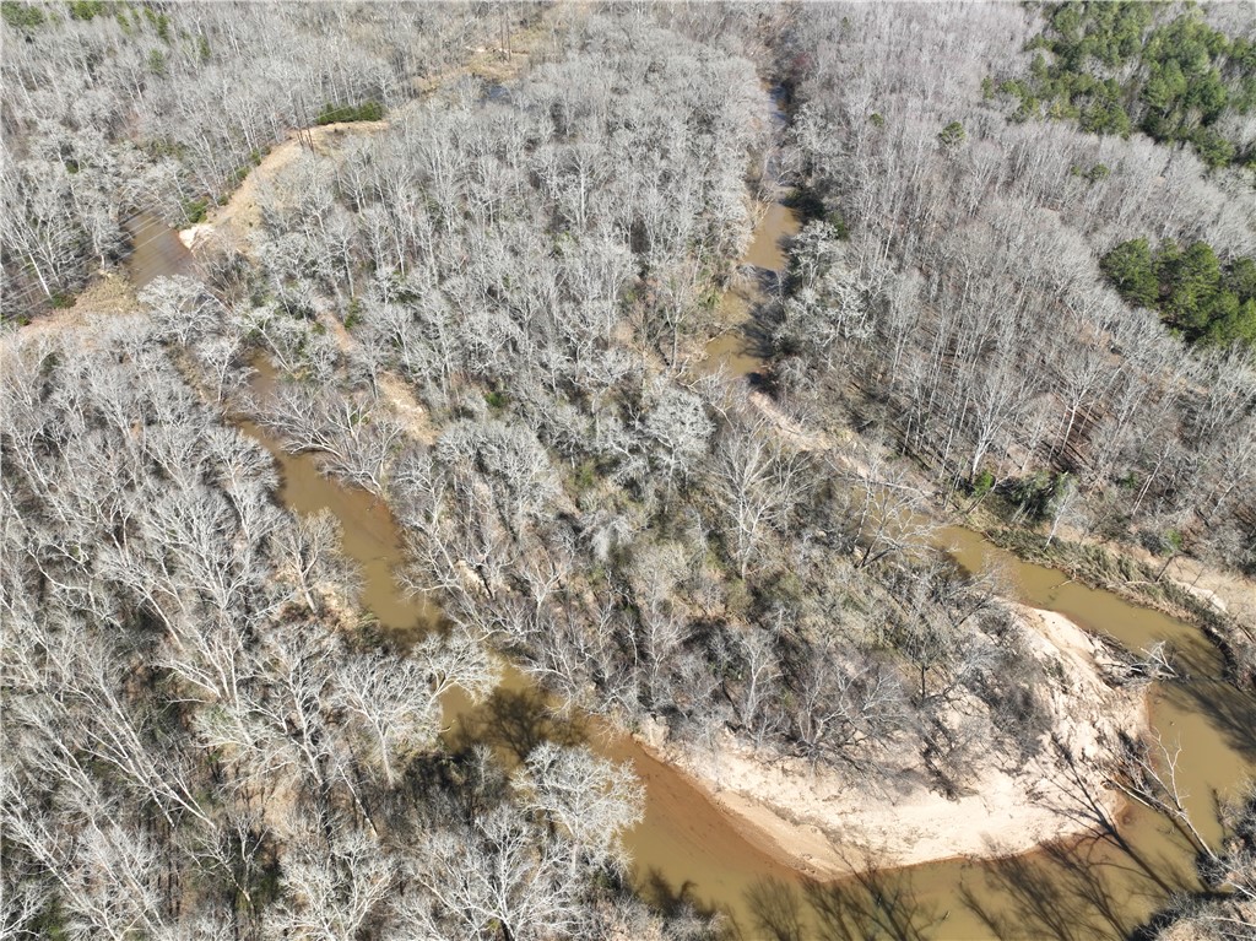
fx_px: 870
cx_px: 628
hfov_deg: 71.6
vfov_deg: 56.8
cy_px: 470
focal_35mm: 24
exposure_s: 1/120
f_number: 2.8
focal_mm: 12.29
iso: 100
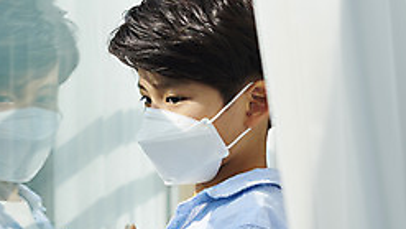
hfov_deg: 25.0
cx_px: 213
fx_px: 915
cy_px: 129
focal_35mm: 85
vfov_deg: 14.2
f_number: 4.5
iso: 100
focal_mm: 50
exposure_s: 1/500
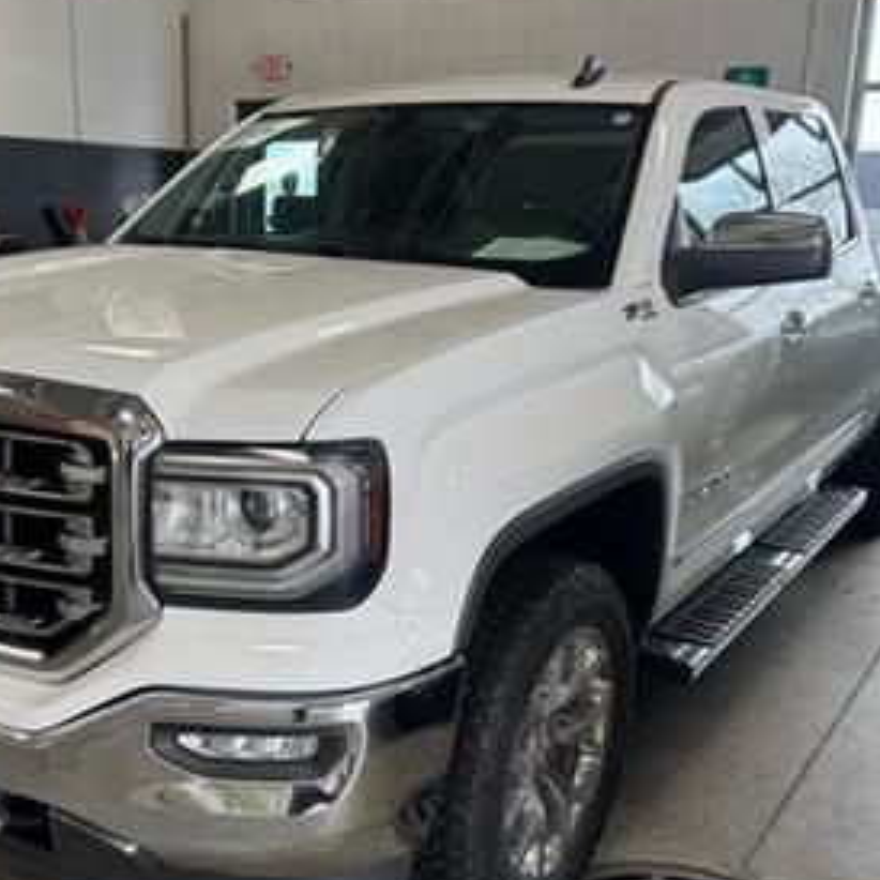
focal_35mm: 39
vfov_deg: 42.8
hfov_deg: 42.4
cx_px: 305
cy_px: 456
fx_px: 1122
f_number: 1.78
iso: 64
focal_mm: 6.76
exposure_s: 1/120
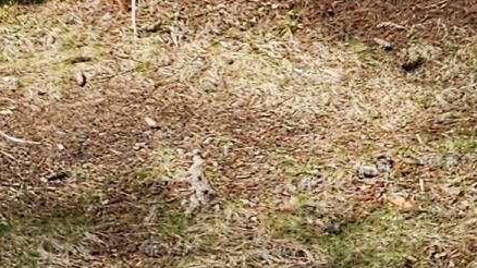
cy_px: -300
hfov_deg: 21.9
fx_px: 1226
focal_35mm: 97
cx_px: 341
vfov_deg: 11.1
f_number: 2.2
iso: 50
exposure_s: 1/648
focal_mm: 2.2
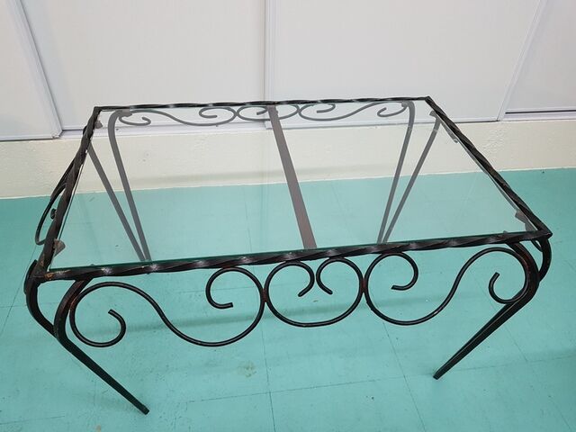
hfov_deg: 67.3
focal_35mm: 26
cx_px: 288
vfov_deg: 53.1
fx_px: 433
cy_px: 216
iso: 200
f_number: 1.7
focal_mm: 4.2
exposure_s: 1/20
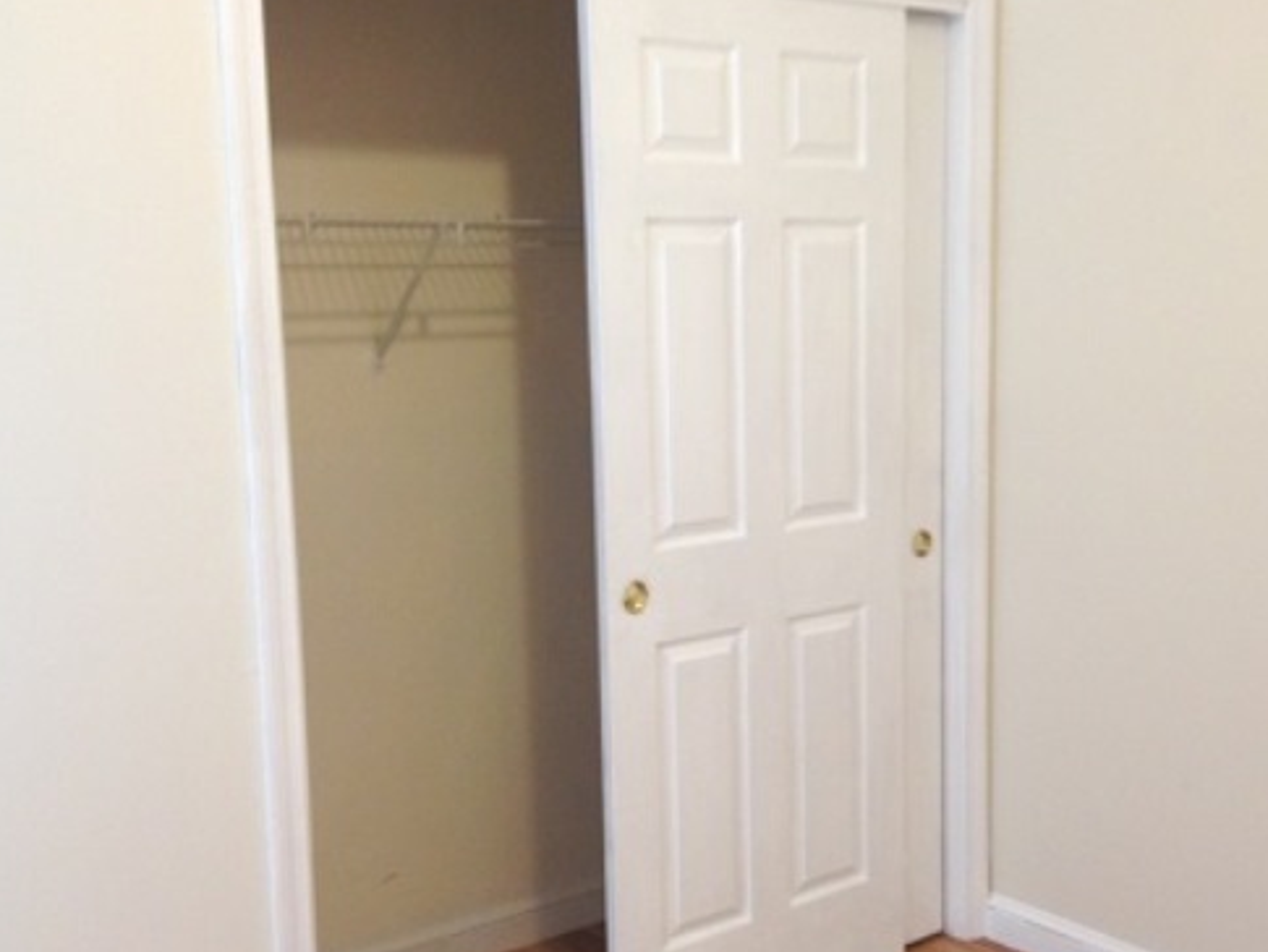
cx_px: 765
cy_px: 513
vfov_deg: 31.5
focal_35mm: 46
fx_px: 1685
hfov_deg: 41.0
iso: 125
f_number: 2.4
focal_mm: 4.28
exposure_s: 1/20
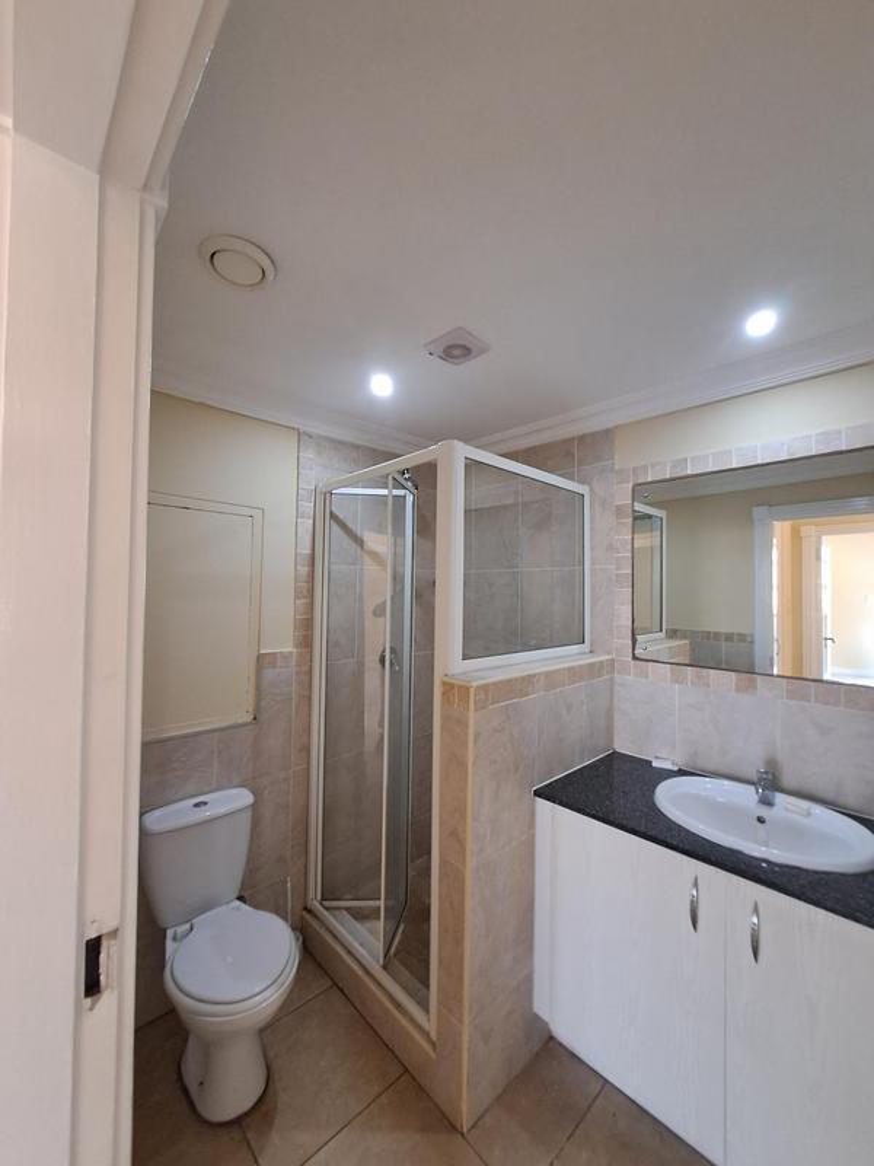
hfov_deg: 89.9
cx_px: 437
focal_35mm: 13
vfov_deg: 106.2
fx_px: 438
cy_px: 583
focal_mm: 1.42
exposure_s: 1/25
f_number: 2.2
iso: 200
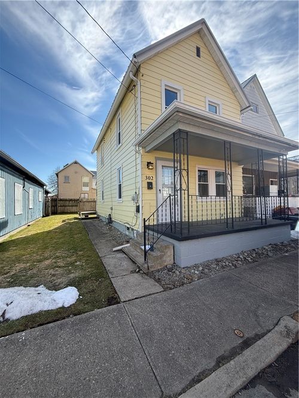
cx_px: 150
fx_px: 161
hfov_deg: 85.7
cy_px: 199
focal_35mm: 14
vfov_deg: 102.1
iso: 64
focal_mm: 2.22
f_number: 2.2
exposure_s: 1/901
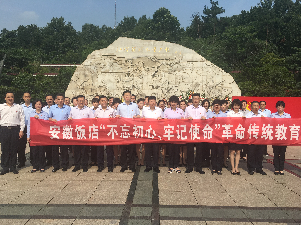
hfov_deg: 61.7
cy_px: 112
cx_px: 150
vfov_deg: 48.2
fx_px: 252
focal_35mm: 29
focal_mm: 4.15
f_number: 2.2
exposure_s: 1/2849
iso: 25
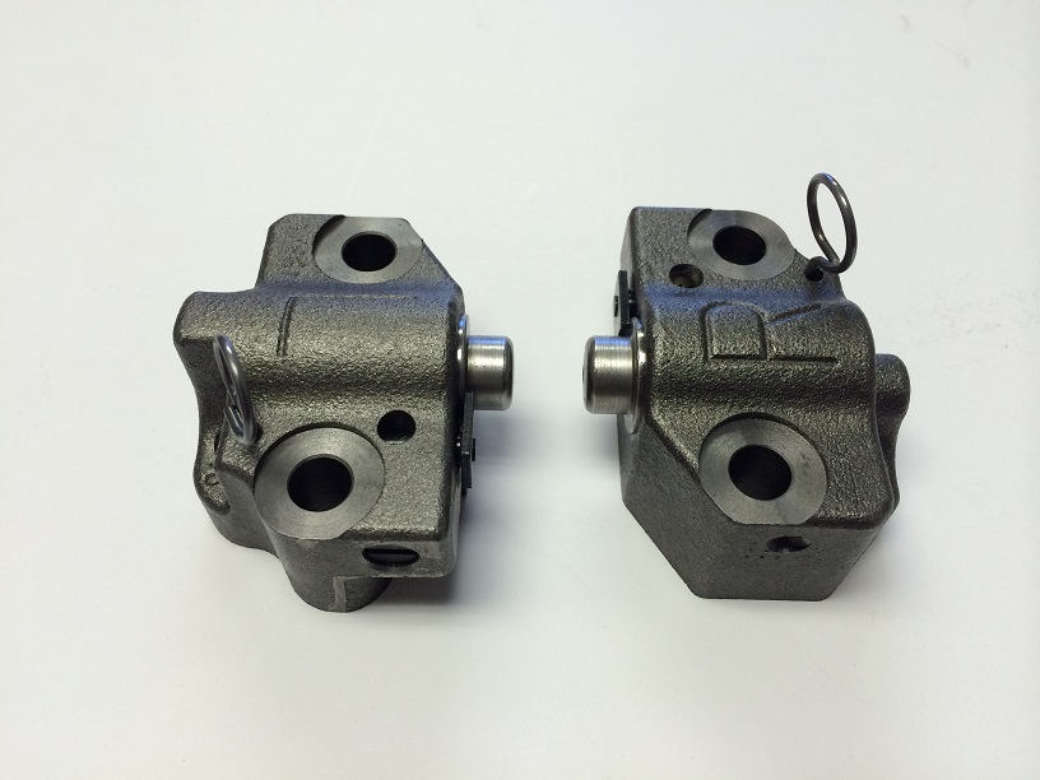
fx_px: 901
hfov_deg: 60.0
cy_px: 390
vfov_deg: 46.8
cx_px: 520
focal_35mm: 30
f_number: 2.2
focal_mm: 4.12
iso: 32
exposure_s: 1/30
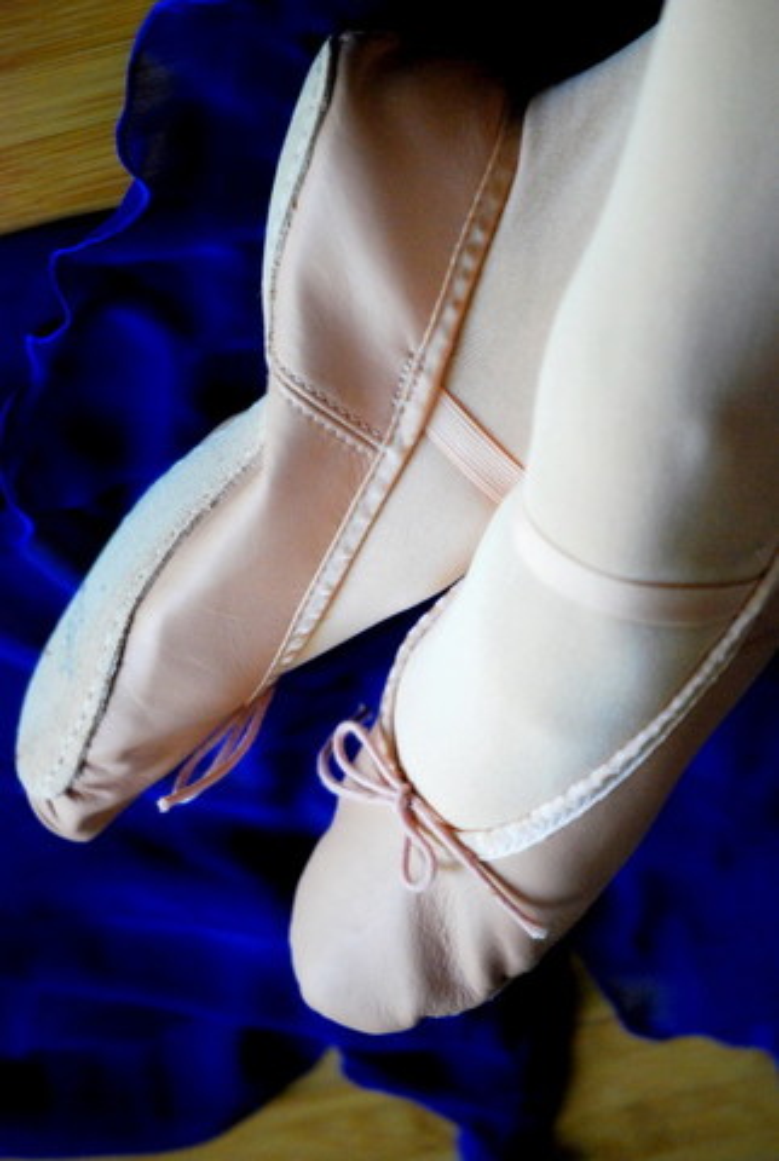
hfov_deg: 10.8
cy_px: 580
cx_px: 390
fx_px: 4120
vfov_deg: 16.0
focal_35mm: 128
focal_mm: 85
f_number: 3.8
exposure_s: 1/60
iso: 1600
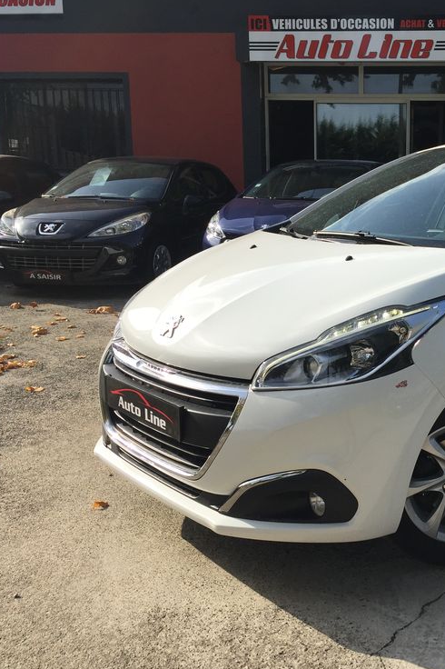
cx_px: 403
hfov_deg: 31.1
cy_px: 335
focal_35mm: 41
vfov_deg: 47.4
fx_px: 761
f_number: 2.2
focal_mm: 4.15
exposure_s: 1/1647
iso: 32
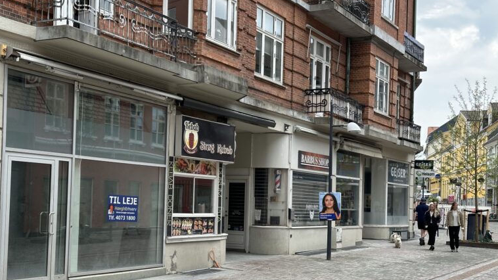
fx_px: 700
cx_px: 250
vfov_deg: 22.5
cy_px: 185
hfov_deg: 39.2
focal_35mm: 53
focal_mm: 6.86
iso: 64
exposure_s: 1/953
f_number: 1.78
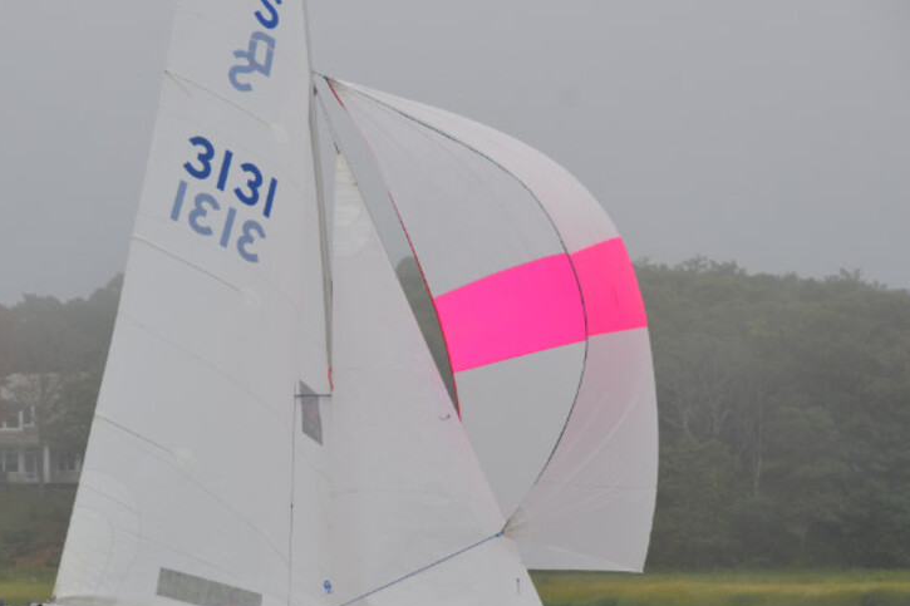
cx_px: 297
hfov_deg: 10.2
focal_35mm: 201
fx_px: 5072
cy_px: 375
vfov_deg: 6.8
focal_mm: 95
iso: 100
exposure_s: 1/320
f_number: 9
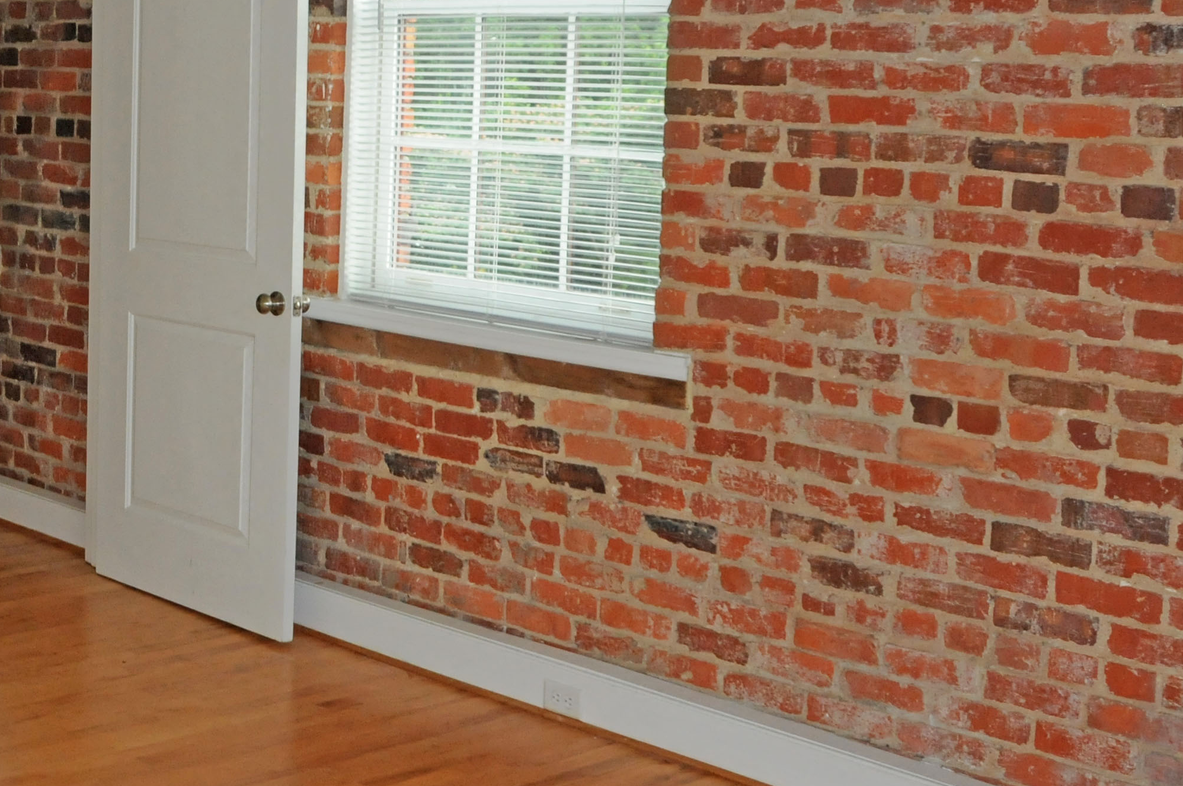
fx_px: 1904
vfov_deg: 23.2
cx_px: 27
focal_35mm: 58
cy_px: 233
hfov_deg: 32.1
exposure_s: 1/60
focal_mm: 18
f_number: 5
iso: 800
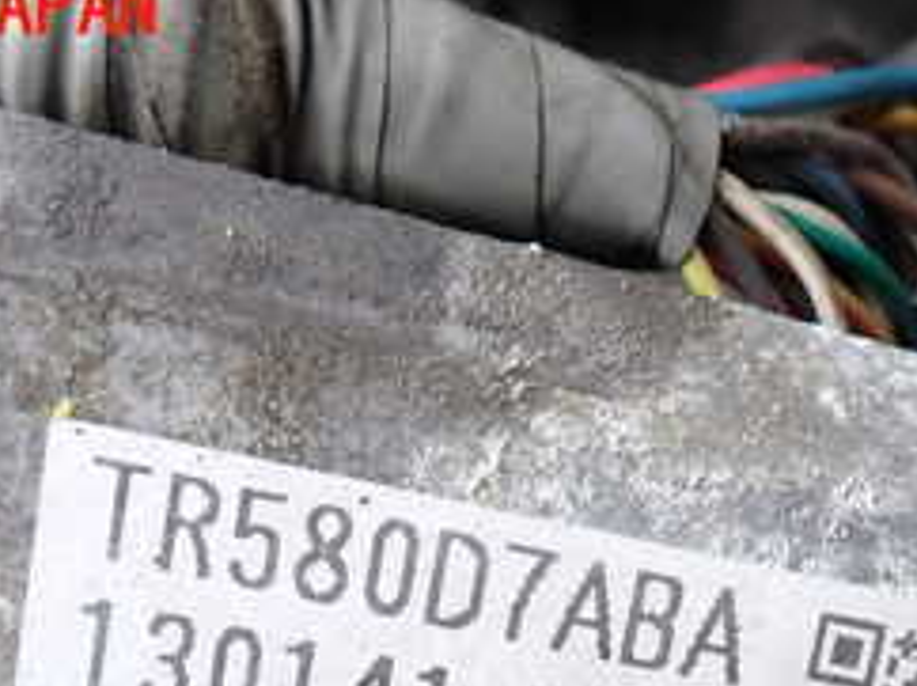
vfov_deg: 21.9
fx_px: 1641
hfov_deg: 31.0
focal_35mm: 62
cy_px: 815
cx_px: 606
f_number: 2.8
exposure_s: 1/100
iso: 100
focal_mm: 4.5
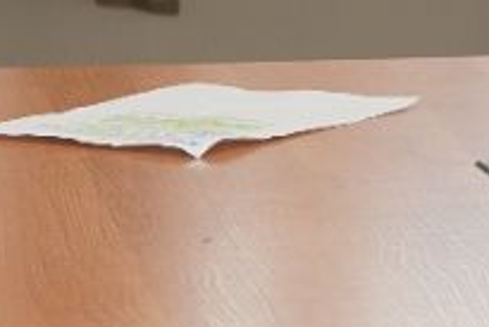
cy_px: -152
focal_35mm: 476
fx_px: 6470
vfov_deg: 2.9
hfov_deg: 4.3
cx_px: 794
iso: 1000
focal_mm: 75
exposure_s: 1/100
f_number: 8
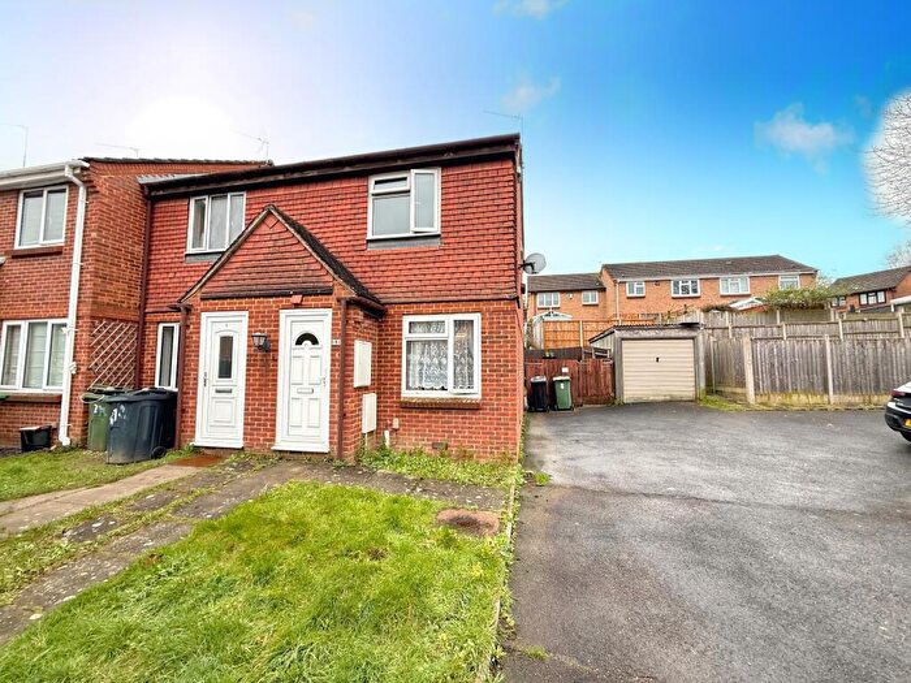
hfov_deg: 102.1
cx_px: 456
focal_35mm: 14
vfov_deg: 85.7
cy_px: 342
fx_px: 368
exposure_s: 1/109
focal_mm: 2.22
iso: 64
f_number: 2.2
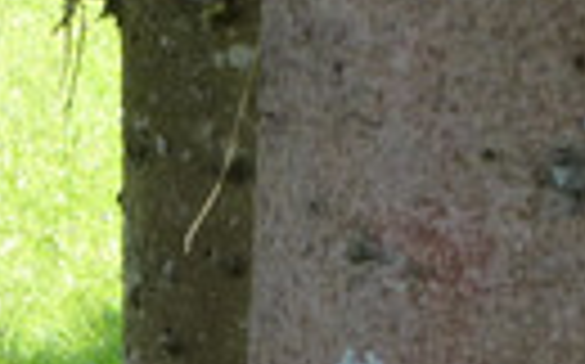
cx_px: 32
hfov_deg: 8.0
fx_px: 4158
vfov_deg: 5.0
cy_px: 380
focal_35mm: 261
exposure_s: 1/125
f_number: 4.5
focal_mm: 10.9
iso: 160
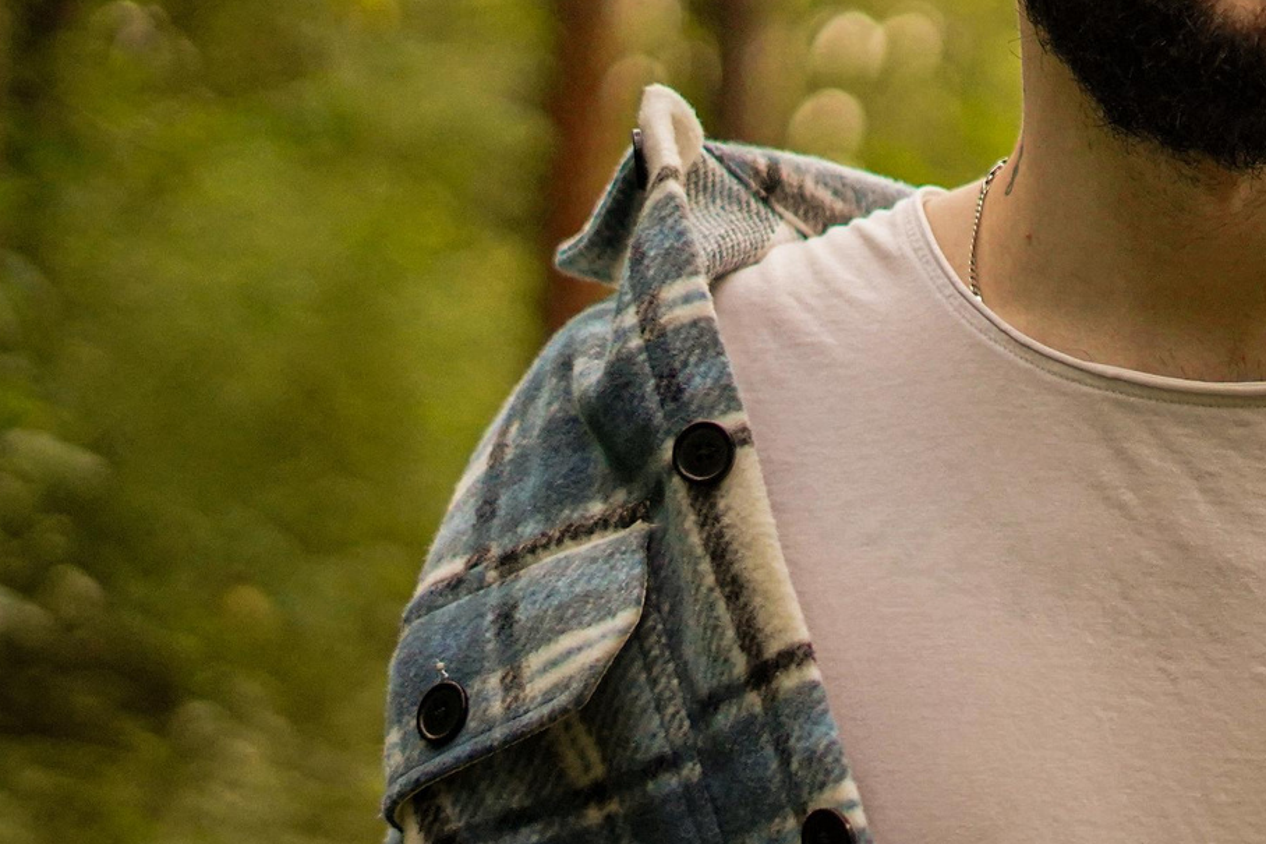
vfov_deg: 9.7
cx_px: 1464
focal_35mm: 141
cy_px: 435
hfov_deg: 14.2
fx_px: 4957
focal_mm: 50
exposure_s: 1/5000
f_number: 1.8
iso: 3200
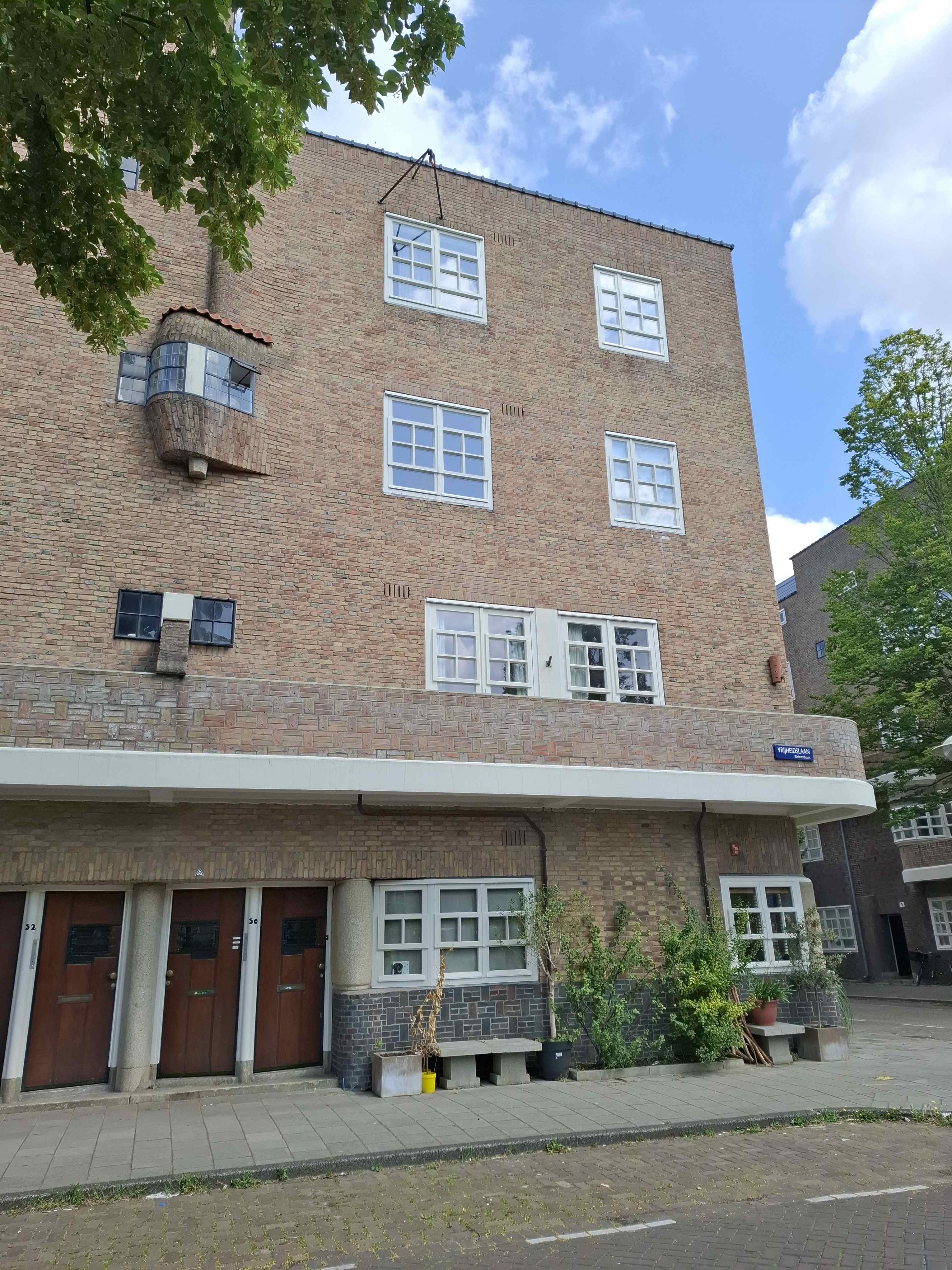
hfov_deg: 58.9
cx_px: 476
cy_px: 635
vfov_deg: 73.9
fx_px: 843
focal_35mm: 23
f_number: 1.8
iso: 50
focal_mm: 5.54
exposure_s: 1/1406
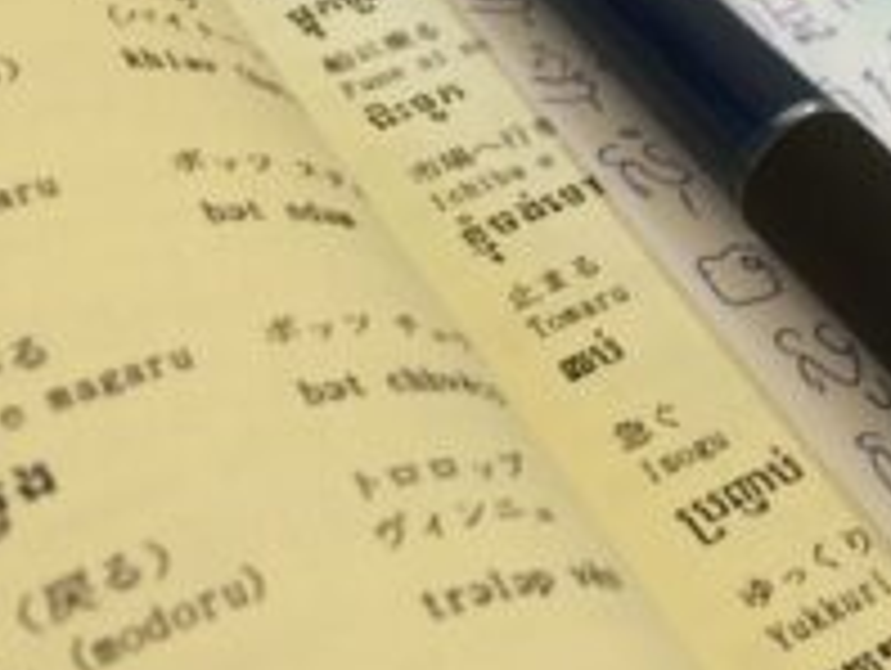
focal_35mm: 71
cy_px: 247
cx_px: 727
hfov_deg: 26.8
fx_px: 1830
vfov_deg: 20.7
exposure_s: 1/33
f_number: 2.2
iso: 100
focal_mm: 4.15
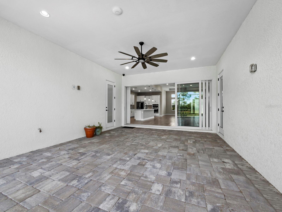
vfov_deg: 85.7
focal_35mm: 14
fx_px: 114
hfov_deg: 102.0
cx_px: 141
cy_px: 106
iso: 320
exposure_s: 1/8
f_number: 10
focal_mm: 7
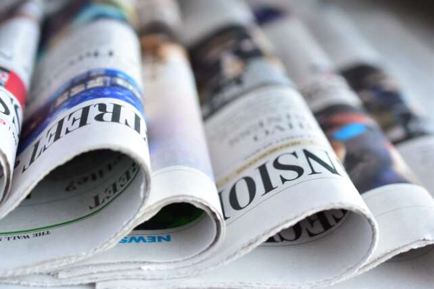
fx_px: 723
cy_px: 144
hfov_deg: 33.4
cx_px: 217
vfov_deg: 22.6
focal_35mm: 60
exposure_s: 1/60
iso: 320
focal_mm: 40
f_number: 4
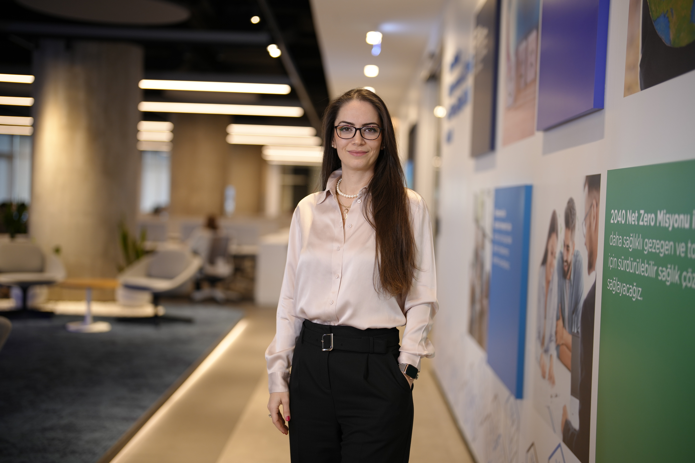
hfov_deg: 39.6
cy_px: 232
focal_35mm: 50
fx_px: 965
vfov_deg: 27.0
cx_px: 348
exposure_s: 1/250
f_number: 1.4
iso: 400
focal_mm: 50
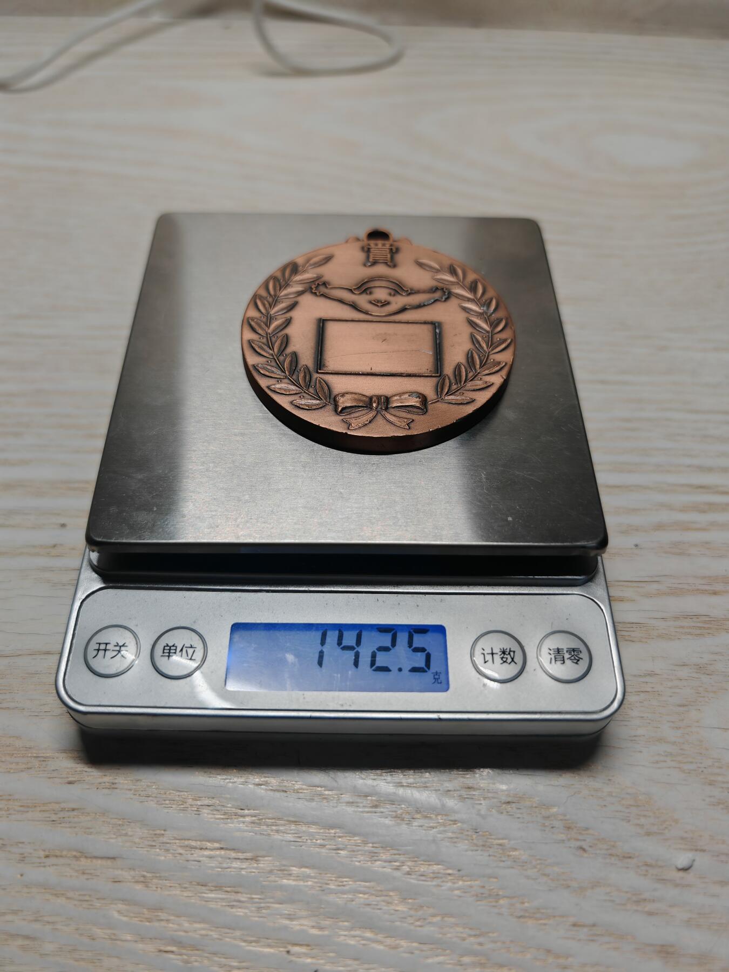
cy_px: 486
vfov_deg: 65.3
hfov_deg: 51.4
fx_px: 758
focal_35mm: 27
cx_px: 364
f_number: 1.6
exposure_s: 1/100
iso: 50
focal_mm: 7.62
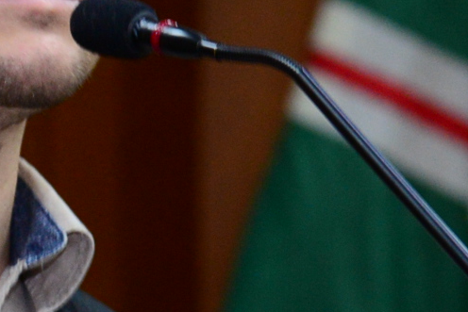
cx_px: -67
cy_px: 365
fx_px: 6697
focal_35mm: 515
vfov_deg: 2.7
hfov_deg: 4.0
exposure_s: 1/60
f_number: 4.5
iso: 2000
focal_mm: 85
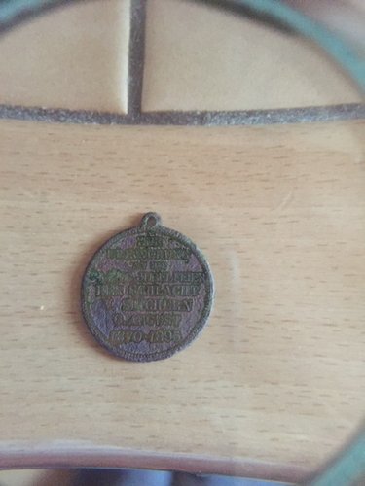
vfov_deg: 61.7
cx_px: 182
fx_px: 408
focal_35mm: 29
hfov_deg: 48.2
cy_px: 243
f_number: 2.2
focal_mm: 4.15
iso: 400
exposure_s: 1/15
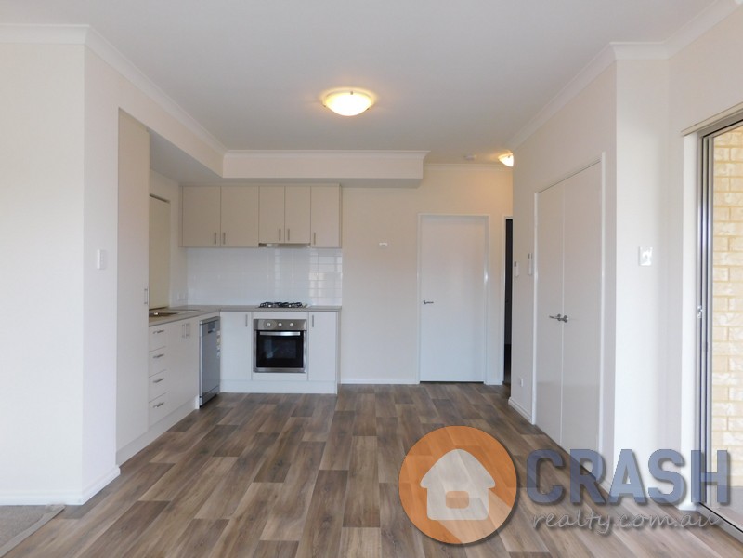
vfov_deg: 58.9
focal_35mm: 23
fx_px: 494
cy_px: 279
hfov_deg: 73.9
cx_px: 372
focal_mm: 4
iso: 125
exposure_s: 1/50
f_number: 3
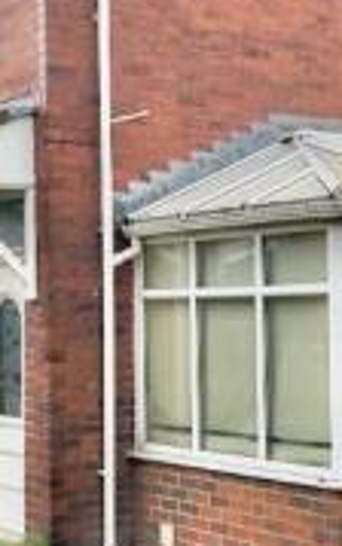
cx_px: 255
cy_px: 279
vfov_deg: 24.9
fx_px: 1237
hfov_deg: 15.7
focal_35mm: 83
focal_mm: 6.86
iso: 100
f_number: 1.78
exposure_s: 1/932
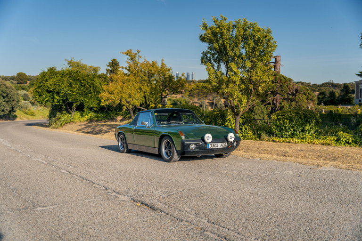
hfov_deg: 53.5
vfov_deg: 37.2
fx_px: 359
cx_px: 181
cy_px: 120
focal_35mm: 36
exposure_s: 1/1000
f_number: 2.8
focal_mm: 35.7
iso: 100
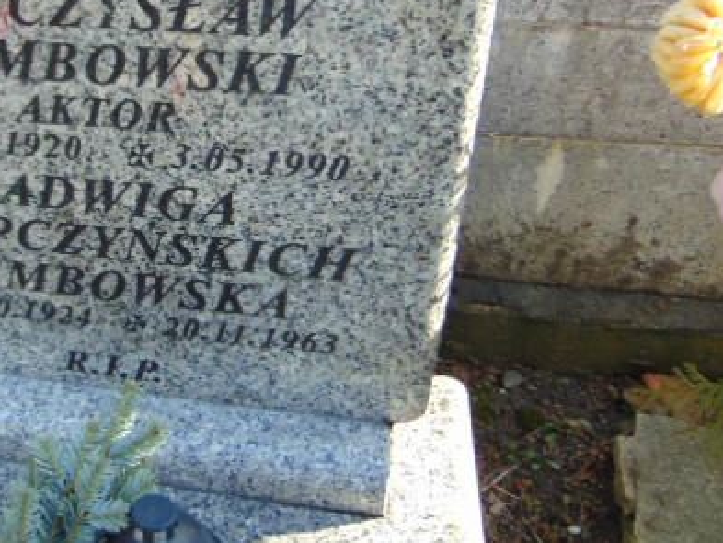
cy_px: 193
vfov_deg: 32.7
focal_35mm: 44
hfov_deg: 41.0
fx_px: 919
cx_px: 140
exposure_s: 1/160
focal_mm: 4.9
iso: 100
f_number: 3
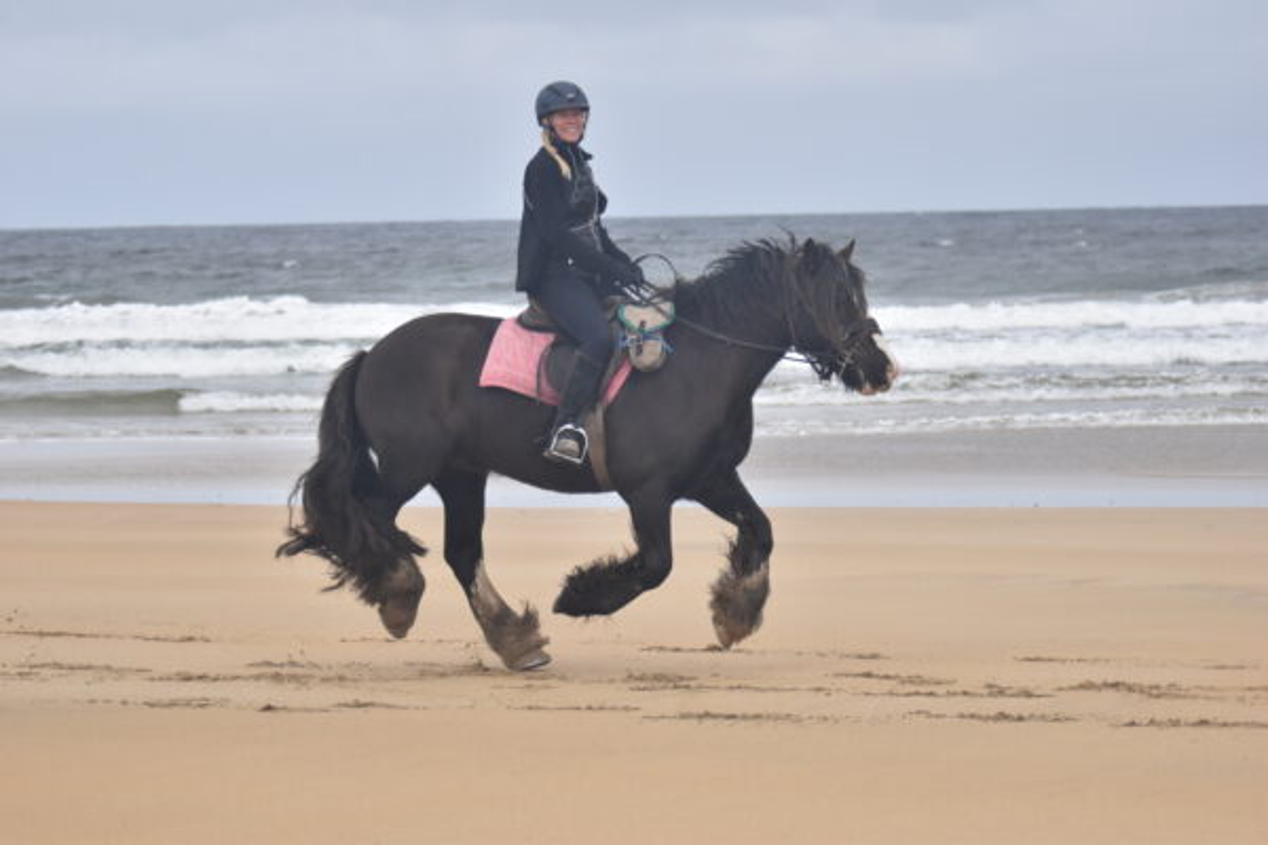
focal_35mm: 165
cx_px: 634
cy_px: 422
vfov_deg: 8.3
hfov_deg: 12.5
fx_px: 5811
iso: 800
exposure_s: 1/3200
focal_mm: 110
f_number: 4.8
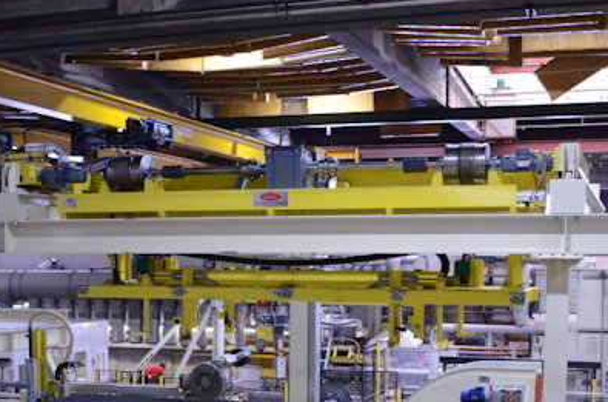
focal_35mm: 64
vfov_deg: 20.5
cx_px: 222
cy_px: 389
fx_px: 1078
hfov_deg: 31.3
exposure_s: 1/125
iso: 2000
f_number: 3.5
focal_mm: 20
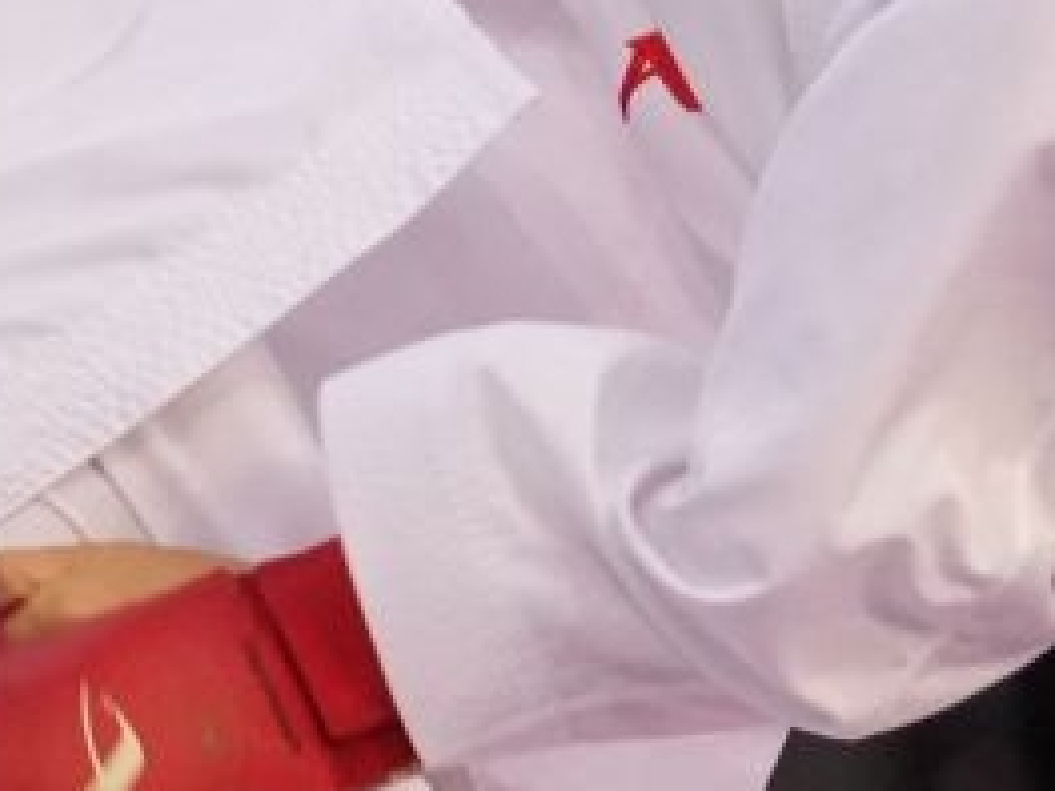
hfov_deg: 1.0
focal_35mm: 1976
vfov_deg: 0.8
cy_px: 52
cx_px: 794
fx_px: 60196
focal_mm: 200
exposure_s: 1/1000
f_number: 2.8
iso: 2000
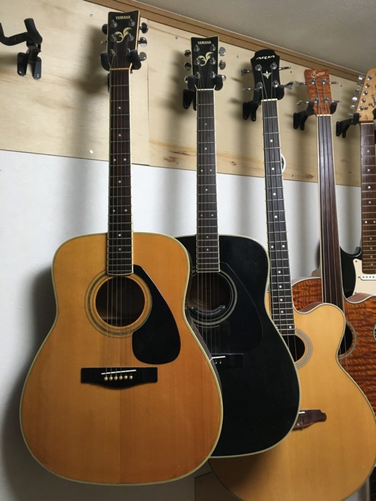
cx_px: 188
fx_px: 420
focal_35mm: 29
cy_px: 250
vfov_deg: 61.7
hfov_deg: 48.2
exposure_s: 1/30
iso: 125
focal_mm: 4.15
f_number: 2.2
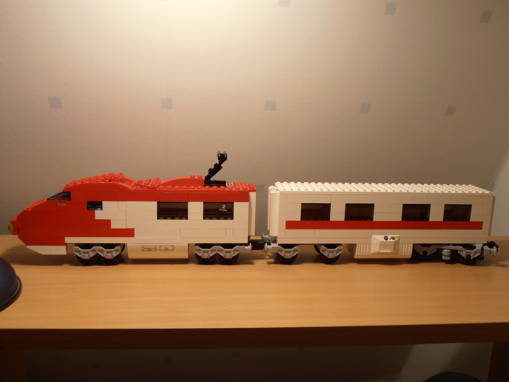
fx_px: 544
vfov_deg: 38.7
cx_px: 254
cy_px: 191
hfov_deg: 50.1
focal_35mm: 37
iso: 125
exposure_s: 1/30
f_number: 3.9
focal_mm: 6.61
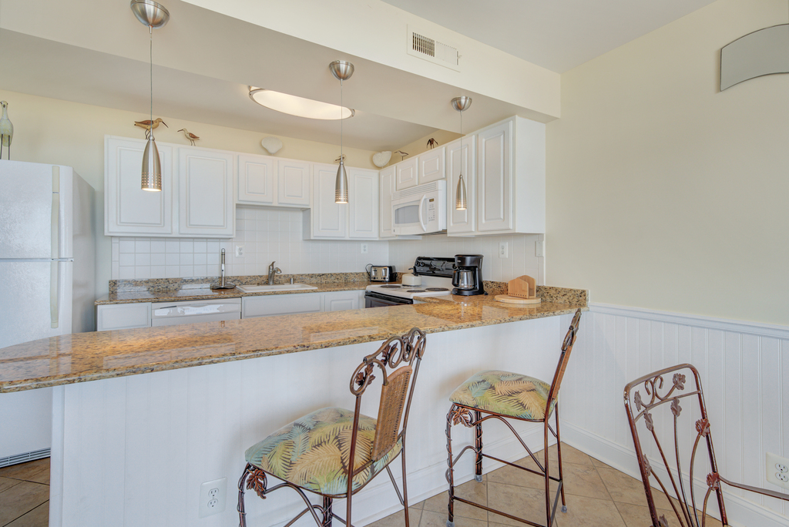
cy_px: 264
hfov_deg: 96.7
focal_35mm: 16
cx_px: 394
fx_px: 351
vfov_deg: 73.8
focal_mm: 16
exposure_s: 1/30
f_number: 8
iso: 320
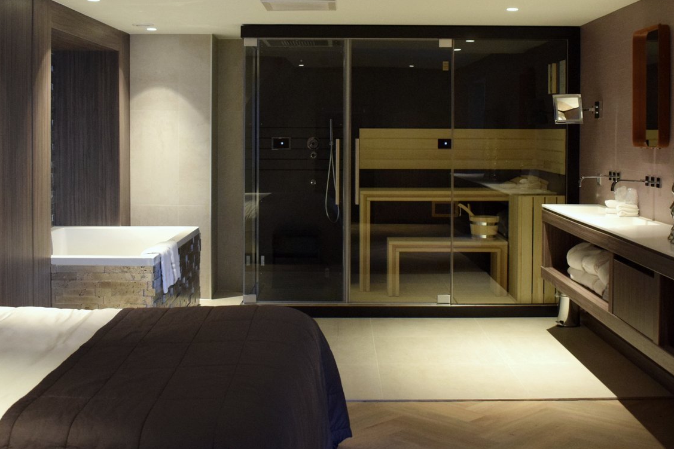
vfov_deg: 29.9
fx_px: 837
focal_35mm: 45
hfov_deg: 43.9
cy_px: 172
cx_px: 322
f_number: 3.8
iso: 2000
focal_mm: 21
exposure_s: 1/60
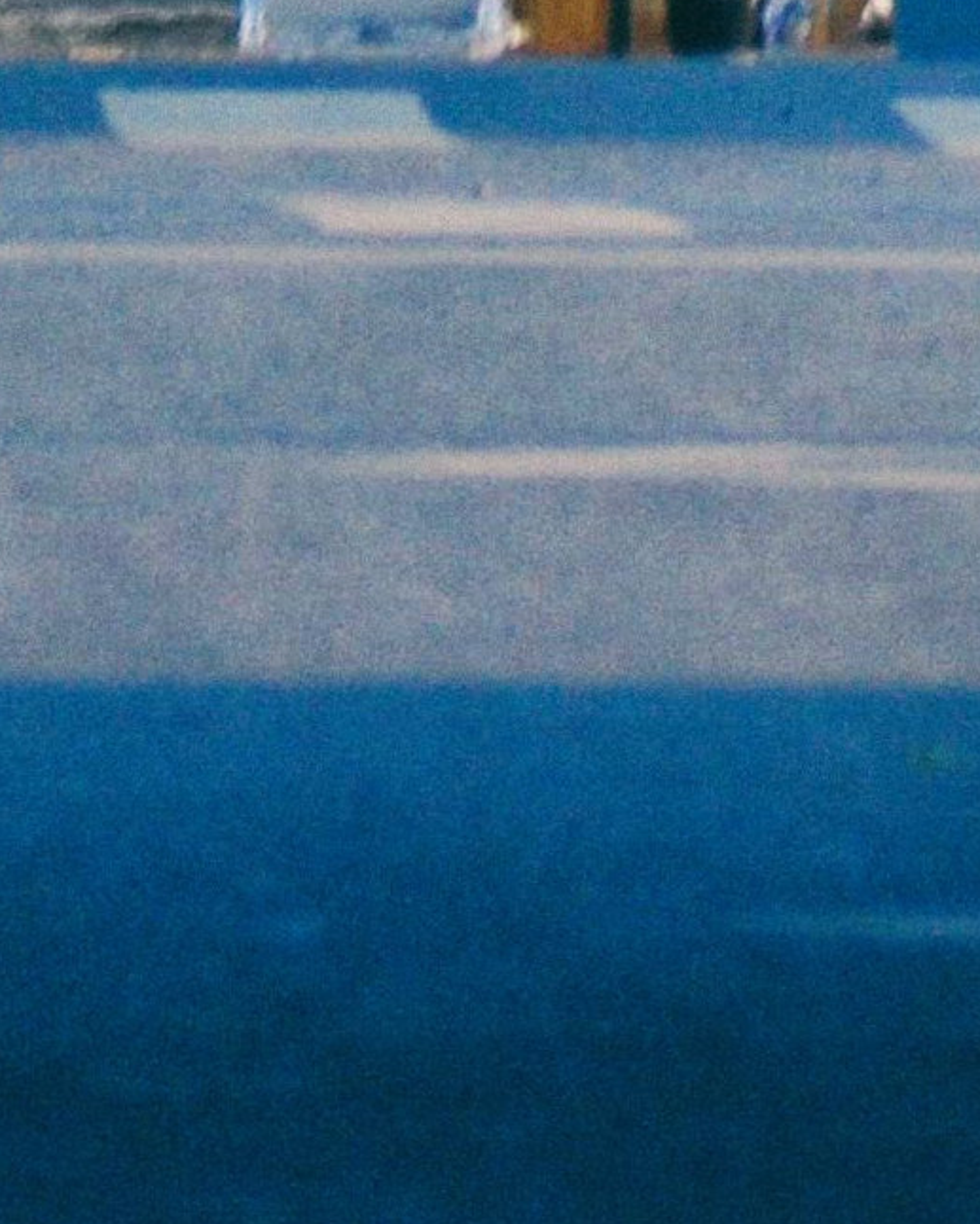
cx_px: -759
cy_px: -1247
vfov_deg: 0.7
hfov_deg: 0.6
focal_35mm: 2730
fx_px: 98954
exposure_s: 1/250
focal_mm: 300
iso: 250
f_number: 10
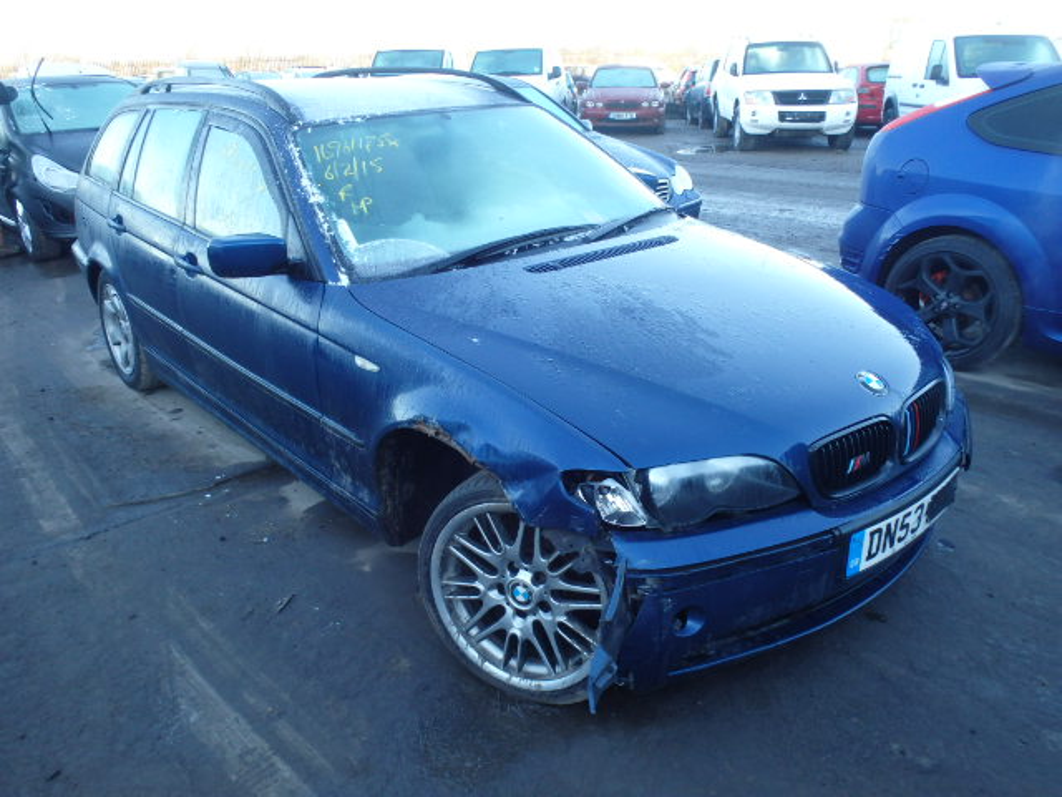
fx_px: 859
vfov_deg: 49.7
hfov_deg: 63.4
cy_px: 398
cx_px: 531
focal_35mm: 28
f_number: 3.9
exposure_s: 1/50
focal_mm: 5
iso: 200
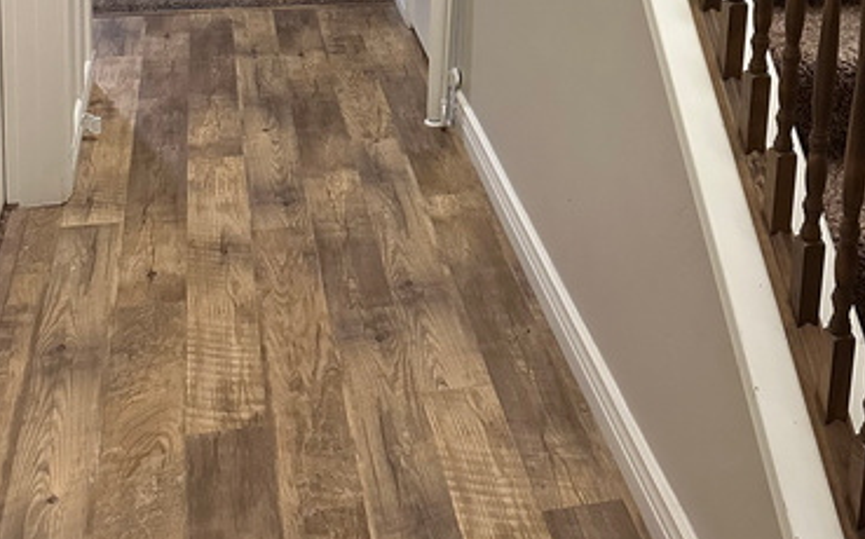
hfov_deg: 38.0
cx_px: 546
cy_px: -138
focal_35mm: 53
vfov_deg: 22.2
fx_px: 1248
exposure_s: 1/60
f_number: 1.78
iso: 800
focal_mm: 6.86
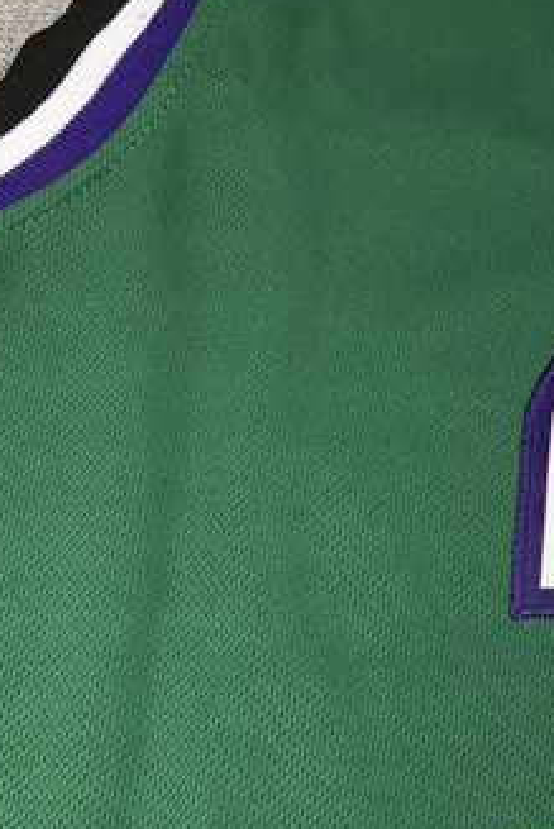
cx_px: 936
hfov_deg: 16.6
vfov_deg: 28.3
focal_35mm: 71
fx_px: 1637
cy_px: 523
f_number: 1.8
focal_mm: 3.99
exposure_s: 1/50
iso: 25
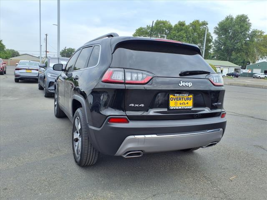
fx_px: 208
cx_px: 134
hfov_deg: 65.3
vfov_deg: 51.4
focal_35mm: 27
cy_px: 100
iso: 40
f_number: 1.9
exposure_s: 1/1111
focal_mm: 3.58
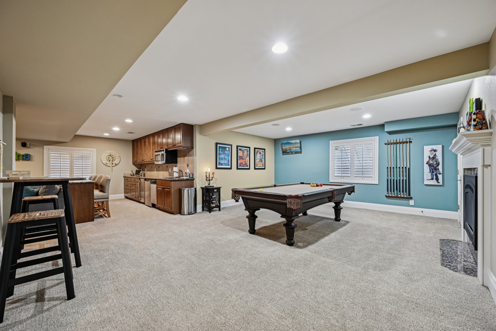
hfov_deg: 104.3
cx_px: 248
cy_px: 166
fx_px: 193
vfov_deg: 81.2
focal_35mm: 14
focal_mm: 14
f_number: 8
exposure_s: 1/5
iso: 400
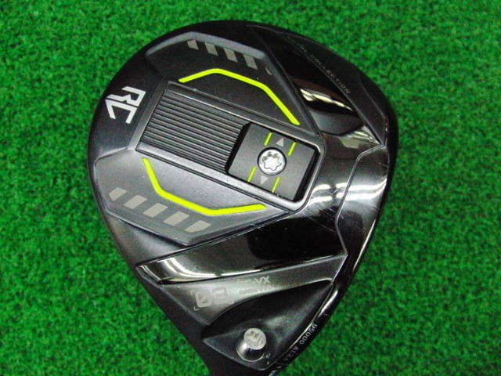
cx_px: 250
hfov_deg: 50.1
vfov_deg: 38.7
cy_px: 188
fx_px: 536
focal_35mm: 37
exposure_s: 1/320
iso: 3200
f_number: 3.6
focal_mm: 6.42
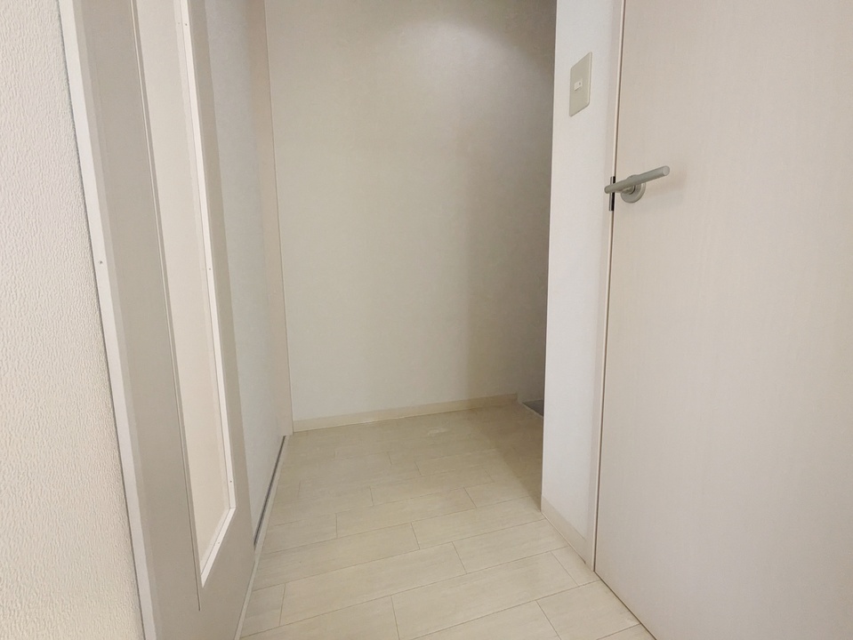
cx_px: 426
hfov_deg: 102.0
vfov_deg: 85.7
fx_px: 345
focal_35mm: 14
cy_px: 320
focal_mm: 1.83
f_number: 2.2
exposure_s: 1/120
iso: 837
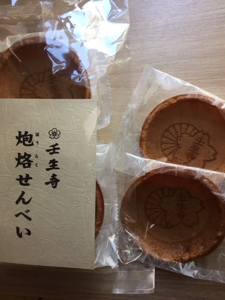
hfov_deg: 48.2
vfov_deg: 61.7
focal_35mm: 29
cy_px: 150
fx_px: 251
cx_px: 112
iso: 40
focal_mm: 4.15
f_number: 2.2
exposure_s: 1/30
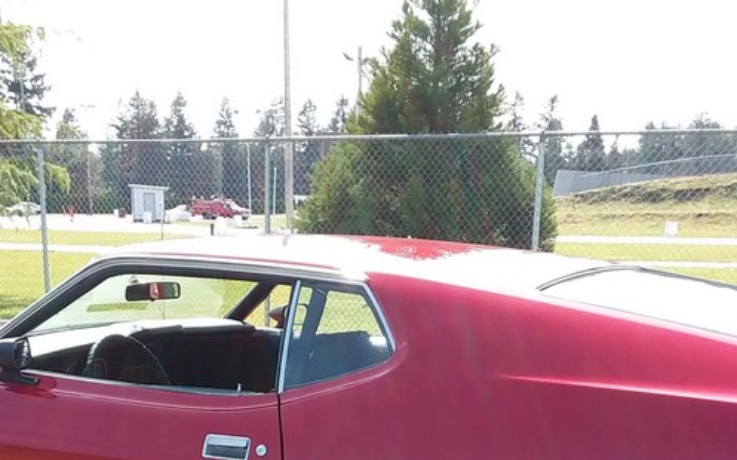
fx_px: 1184
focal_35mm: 59
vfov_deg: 20.9
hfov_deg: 34.5
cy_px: 509
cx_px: 307
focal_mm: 2.91
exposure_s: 1/396
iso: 50
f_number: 1.9
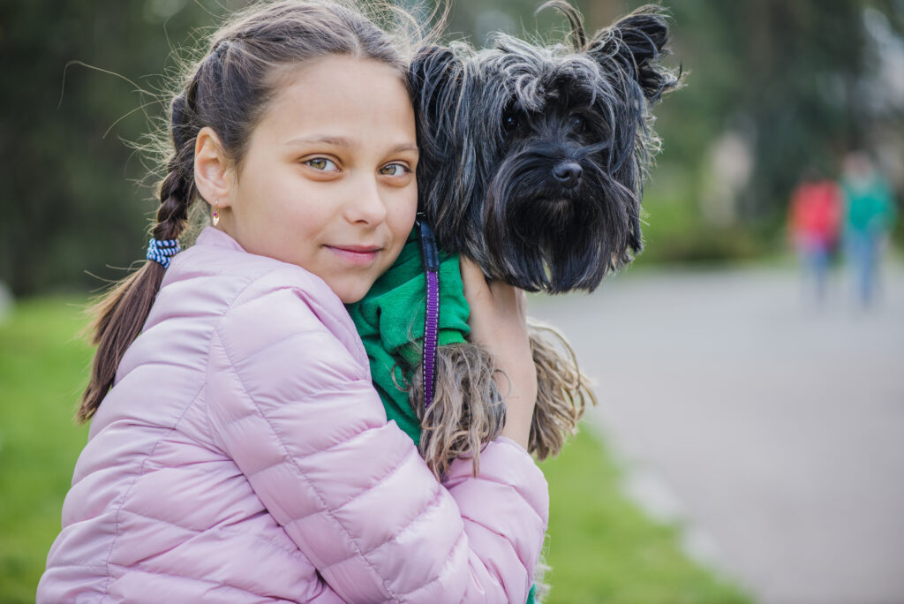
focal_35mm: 105
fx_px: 2638
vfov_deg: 13.1
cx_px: 452
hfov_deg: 19.4
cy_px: 302
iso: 320
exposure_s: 1/400
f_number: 4
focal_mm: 105
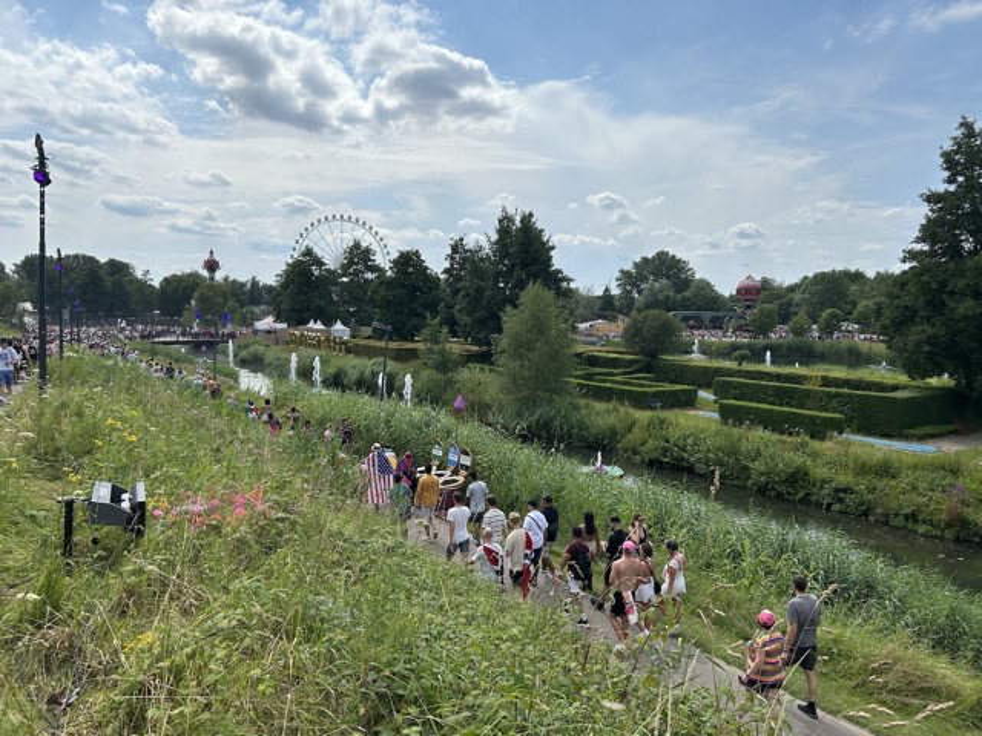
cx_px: 491
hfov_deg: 67.3
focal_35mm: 26
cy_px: 368
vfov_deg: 53.1
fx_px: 738
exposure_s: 1/6579
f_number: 1.5
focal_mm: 5.7
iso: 50
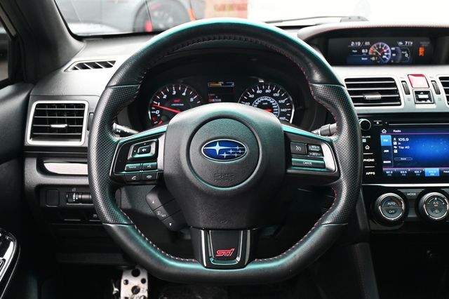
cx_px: 224
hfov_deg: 46.4
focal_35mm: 42
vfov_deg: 31.9
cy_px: 150
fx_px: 524
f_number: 4.5
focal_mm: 28
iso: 900
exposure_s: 1/125
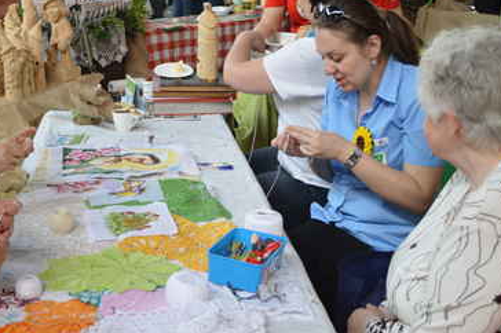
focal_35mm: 55
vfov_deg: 24.5
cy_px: 140
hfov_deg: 36.1
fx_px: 765
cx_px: 189
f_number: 4
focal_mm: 22
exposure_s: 1/60
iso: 400
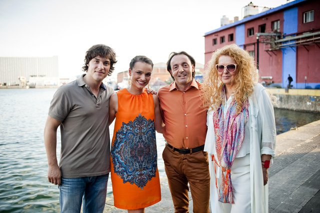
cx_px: 160
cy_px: 106
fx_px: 311
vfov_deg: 37.8
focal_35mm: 35
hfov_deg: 54.5
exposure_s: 1/320
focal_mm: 35
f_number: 4
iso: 200
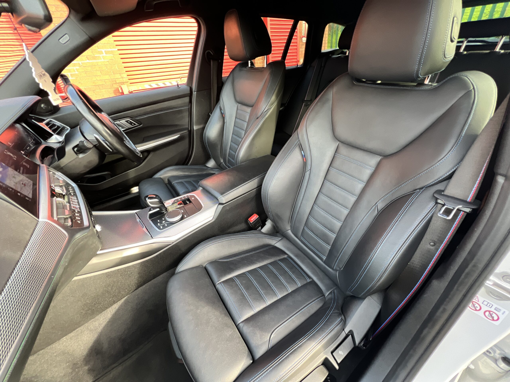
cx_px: 255
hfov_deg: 106.2
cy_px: 191
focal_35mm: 13
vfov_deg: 89.9
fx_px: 192
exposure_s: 1/62
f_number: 1.8
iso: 250
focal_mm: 1.57
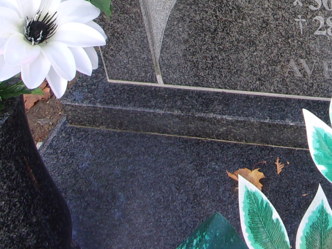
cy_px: -95
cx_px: 316
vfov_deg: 16.6
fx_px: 796
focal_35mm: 83
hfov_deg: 22.8
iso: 80
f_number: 3.9
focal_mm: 5.1
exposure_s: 1/38
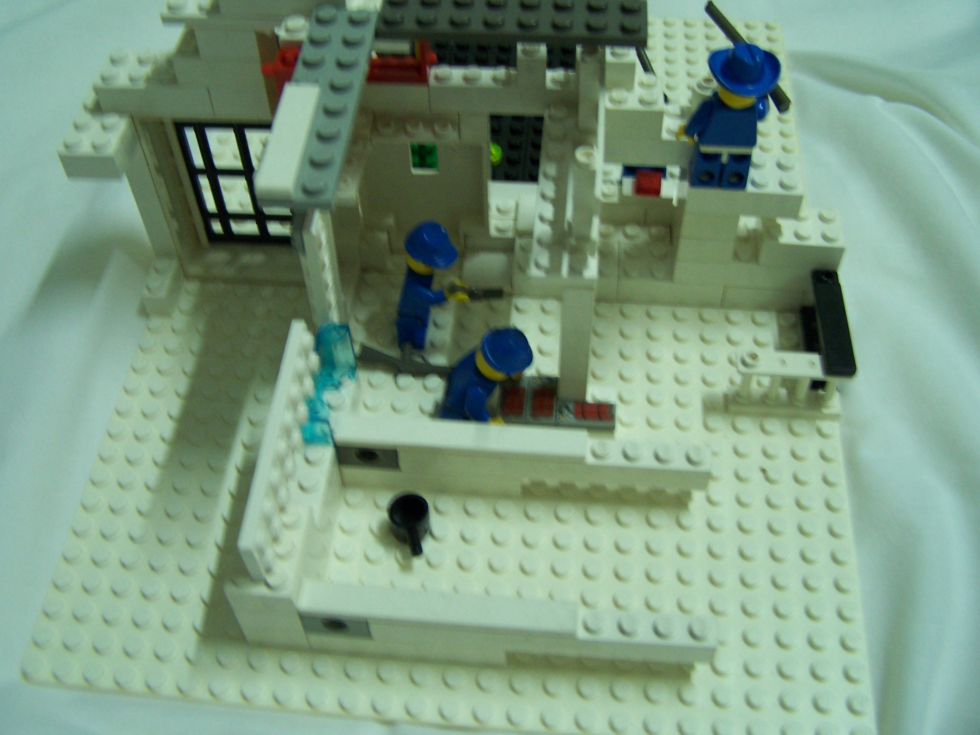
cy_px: 368
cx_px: 490
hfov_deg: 49.0
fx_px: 1076
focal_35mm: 38
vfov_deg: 37.7
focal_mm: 6.3
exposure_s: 1/8
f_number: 2.8
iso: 140
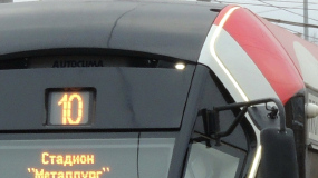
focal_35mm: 597
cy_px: 111
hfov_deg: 3.6
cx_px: 118
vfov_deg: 2.0
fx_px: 5032
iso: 100
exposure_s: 1/100
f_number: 4.2
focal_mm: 21.4
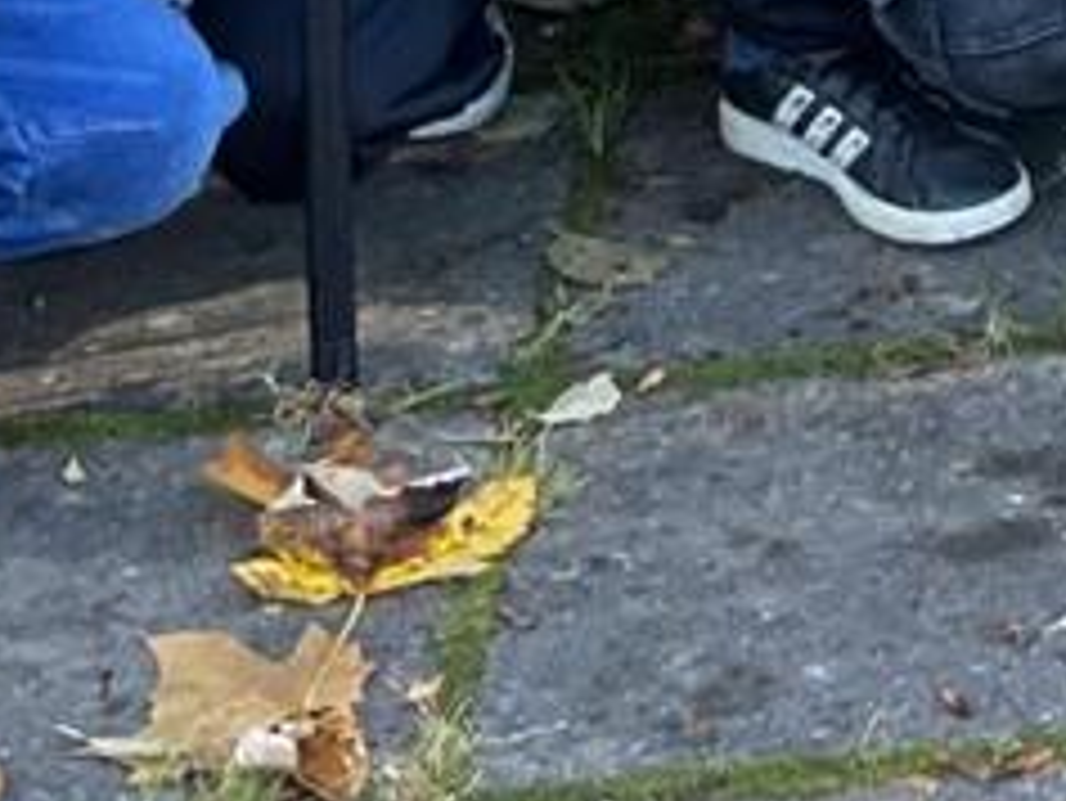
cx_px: 2231
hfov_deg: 10.8
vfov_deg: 8.3
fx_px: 5053
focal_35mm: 164
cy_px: -1107
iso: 25
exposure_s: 1/100
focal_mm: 3
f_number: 1.8
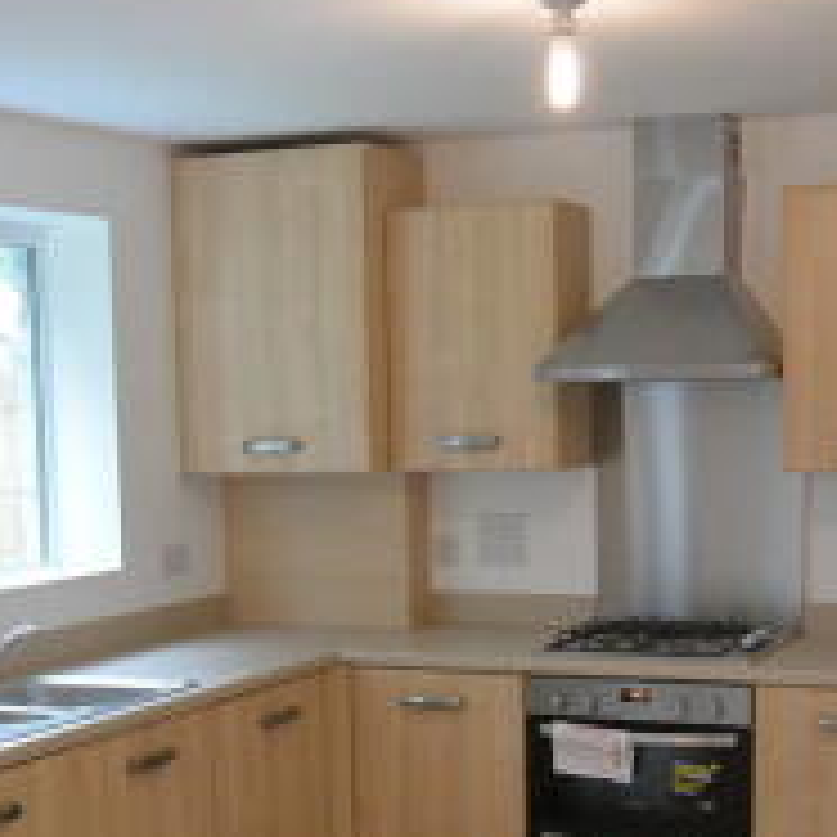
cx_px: 450
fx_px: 1723
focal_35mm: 63
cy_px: 682
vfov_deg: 26.7
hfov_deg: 27.3
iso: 800
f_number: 3.5
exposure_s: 1/60
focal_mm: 11
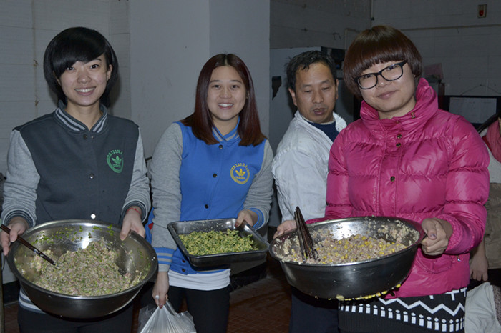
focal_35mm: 44
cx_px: 250
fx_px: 605
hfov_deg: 45.0
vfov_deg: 30.8
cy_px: 166
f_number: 7.1
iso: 800
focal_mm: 29
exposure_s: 1/125
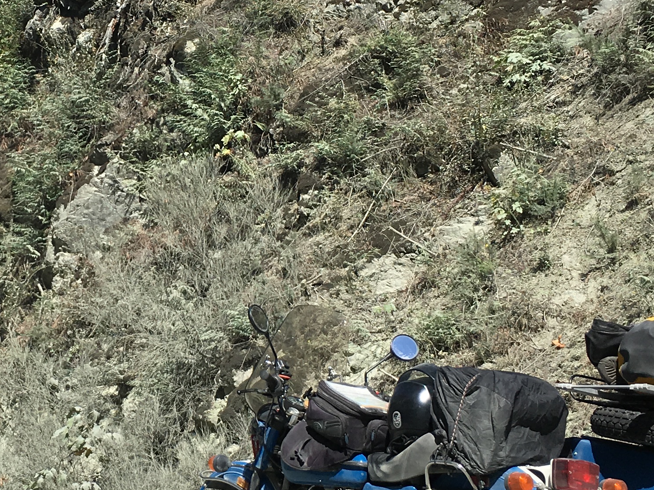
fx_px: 1493
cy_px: 215
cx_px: 76
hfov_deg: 24.1
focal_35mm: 79
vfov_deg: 18.7
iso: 25
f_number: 2.2
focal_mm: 4.15
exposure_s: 1/1972
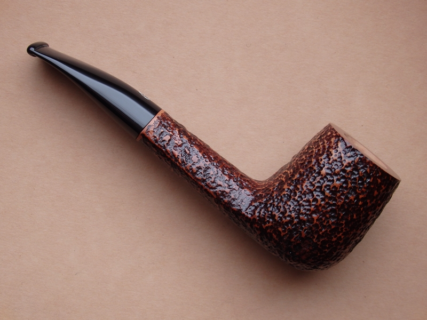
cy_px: 160
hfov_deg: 32.2
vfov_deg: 24.4
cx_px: 214
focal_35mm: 60
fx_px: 740
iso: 125
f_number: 4.2
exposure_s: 1/6
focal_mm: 10.8
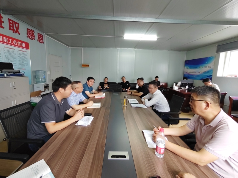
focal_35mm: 16
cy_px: 89
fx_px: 110
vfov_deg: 78.1
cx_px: 119
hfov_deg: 94.5
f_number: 2.2
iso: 433
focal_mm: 1.68
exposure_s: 1/25
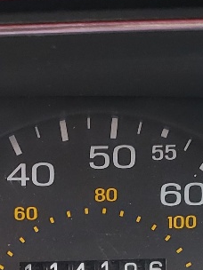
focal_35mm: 137
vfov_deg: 13.5
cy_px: 420
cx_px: 28
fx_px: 1071
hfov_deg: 10.8
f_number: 1.5
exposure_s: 1/100
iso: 56
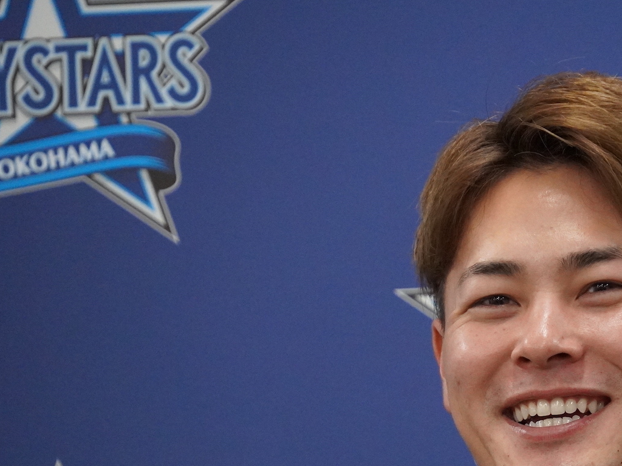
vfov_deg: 2.6
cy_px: 393
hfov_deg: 3.4
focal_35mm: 577
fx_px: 10367
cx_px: 542
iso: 5000
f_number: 6.3
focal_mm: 205
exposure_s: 1/320
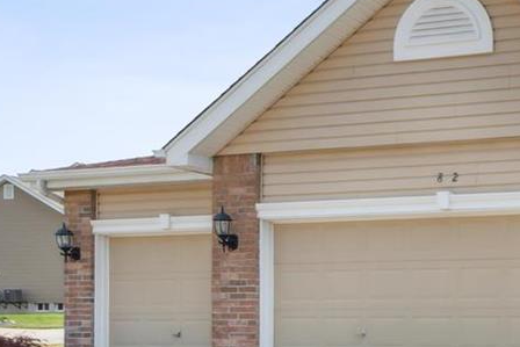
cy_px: 201
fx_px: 722
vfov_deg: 27.0
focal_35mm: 50
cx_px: 728
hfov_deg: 29.2
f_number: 18
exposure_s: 1/50
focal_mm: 14
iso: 100
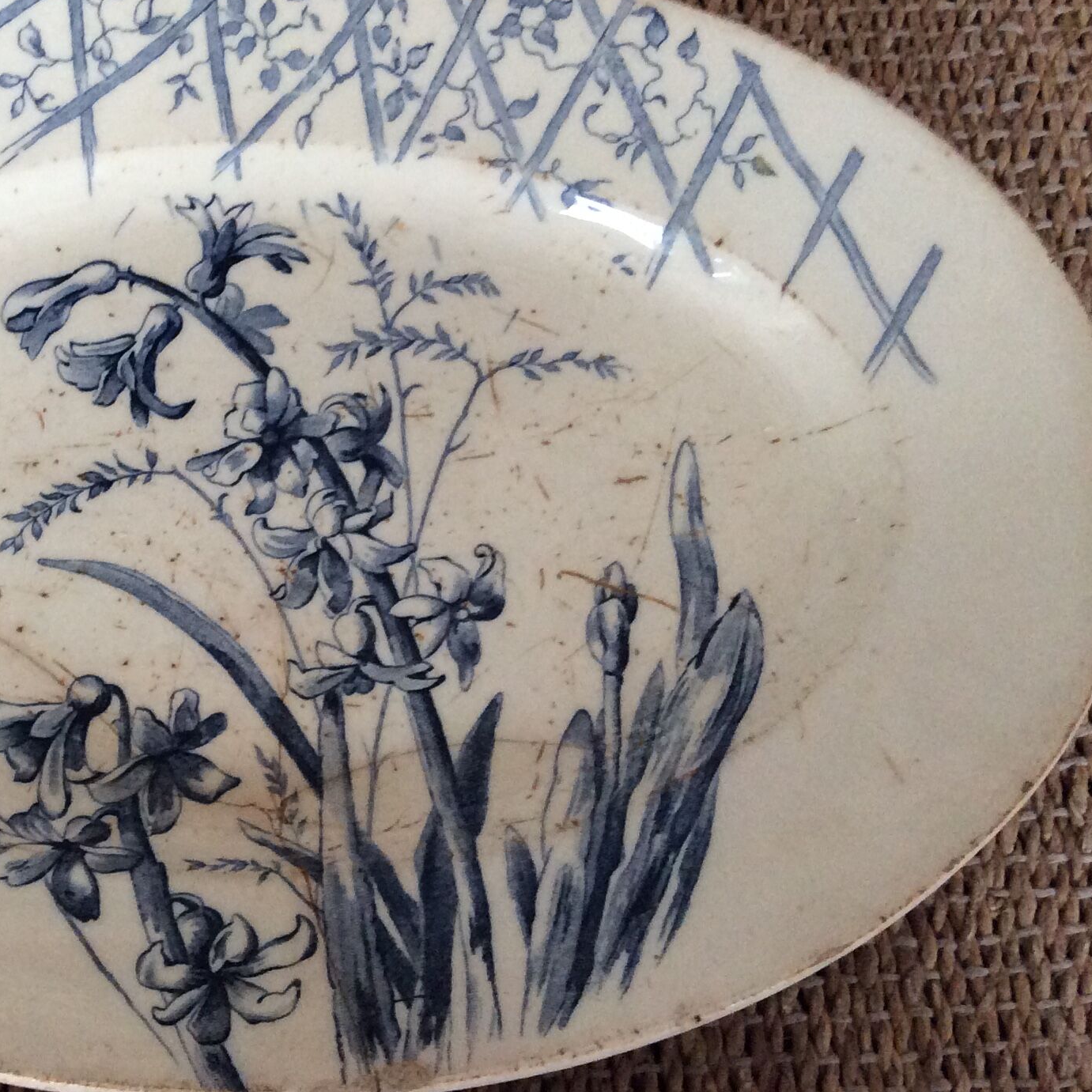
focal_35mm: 53
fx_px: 1892
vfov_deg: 32.2
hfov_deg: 31.5
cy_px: 517
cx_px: 238
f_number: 2.4
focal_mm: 3.3
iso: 160
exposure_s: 1/25
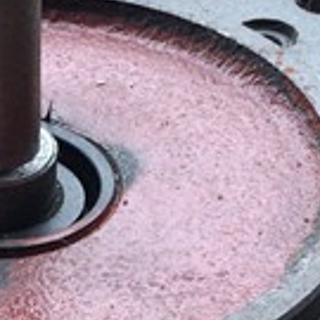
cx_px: 2
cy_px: 500
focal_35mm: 152
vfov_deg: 11.0
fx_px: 1590
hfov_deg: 11.4
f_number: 2.2
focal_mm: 4.15
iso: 32
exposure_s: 1/316
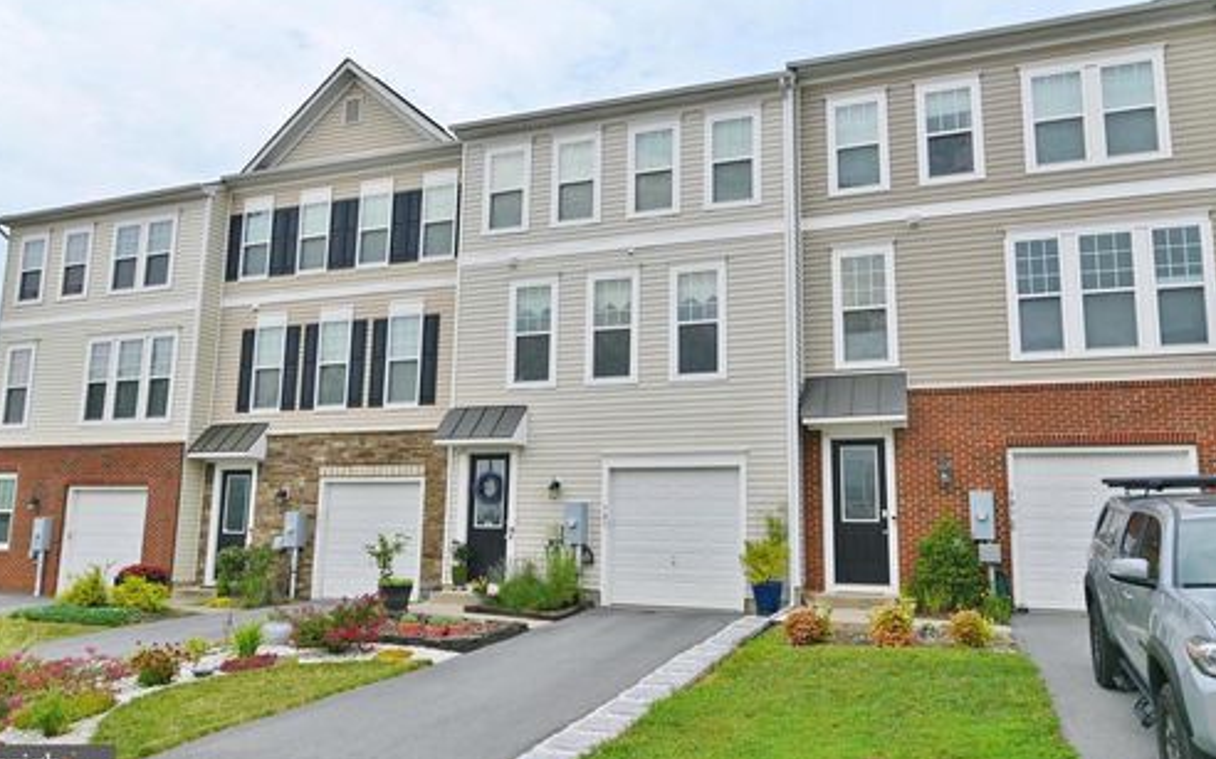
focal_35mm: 29
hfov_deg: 64.7
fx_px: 961
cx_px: 601
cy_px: 377
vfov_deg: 43.1
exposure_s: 1/400
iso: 100
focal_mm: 28
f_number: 7.1
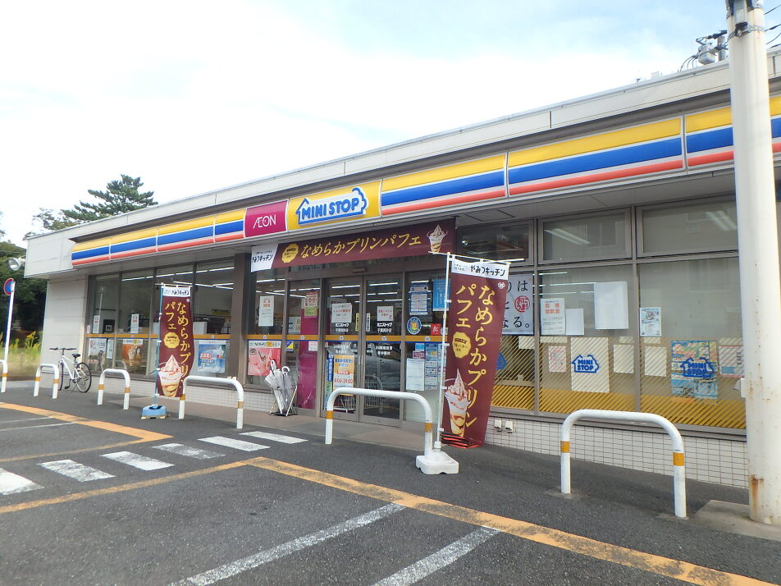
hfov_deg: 67.3
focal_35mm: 26
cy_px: 293
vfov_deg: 53.1
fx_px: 587
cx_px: 390
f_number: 4.3
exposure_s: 1/250
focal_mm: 4.7
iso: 125
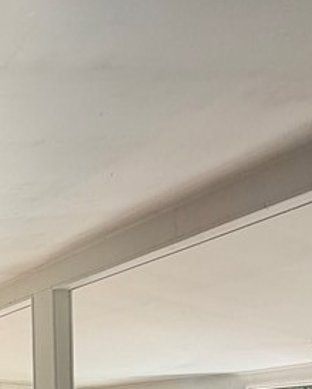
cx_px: -160
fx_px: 587
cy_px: 434
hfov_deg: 23.5
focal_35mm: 51
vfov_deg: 32.0
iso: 125
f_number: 2.2
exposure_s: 1/121
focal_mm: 2.22
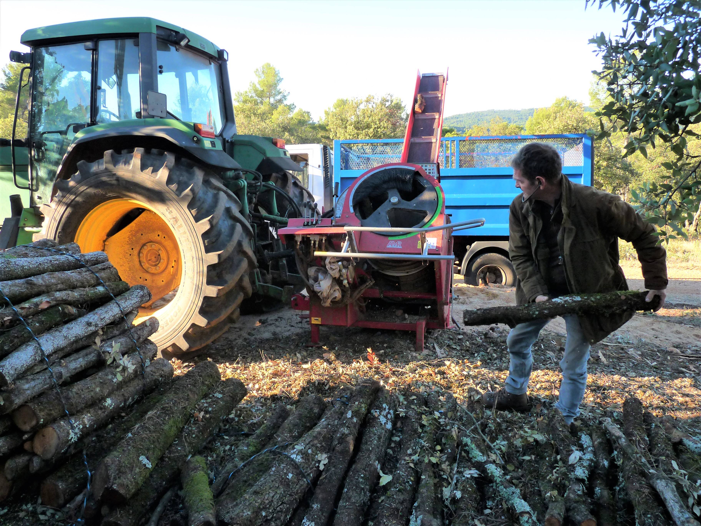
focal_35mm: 27
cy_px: 263
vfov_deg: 51.4
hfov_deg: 65.3
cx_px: 350
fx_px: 547
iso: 160
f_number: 2.8
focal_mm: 4.8
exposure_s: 1/250
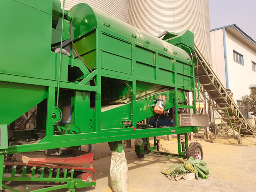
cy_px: 96
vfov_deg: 53.1
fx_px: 192
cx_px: 128
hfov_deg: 67.3
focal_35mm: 26
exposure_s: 1/653
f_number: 1.8
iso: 50
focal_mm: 5.58
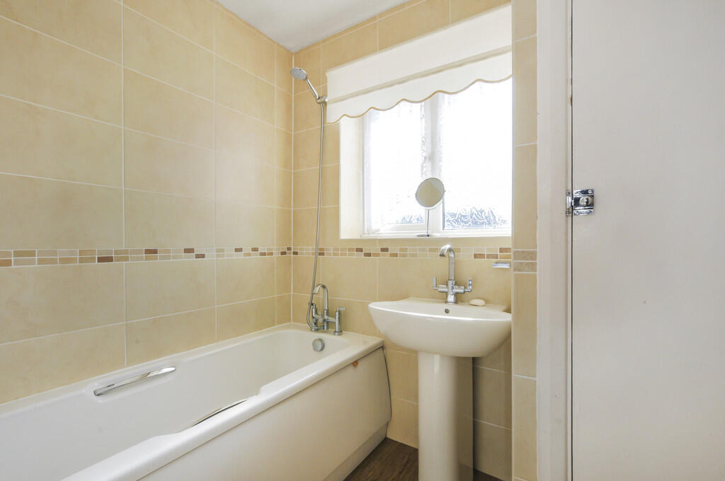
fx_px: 302
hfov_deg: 100.5
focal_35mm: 15
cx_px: 362
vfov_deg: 77.2
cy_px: 240
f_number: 14
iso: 400
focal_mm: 10
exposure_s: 1/30
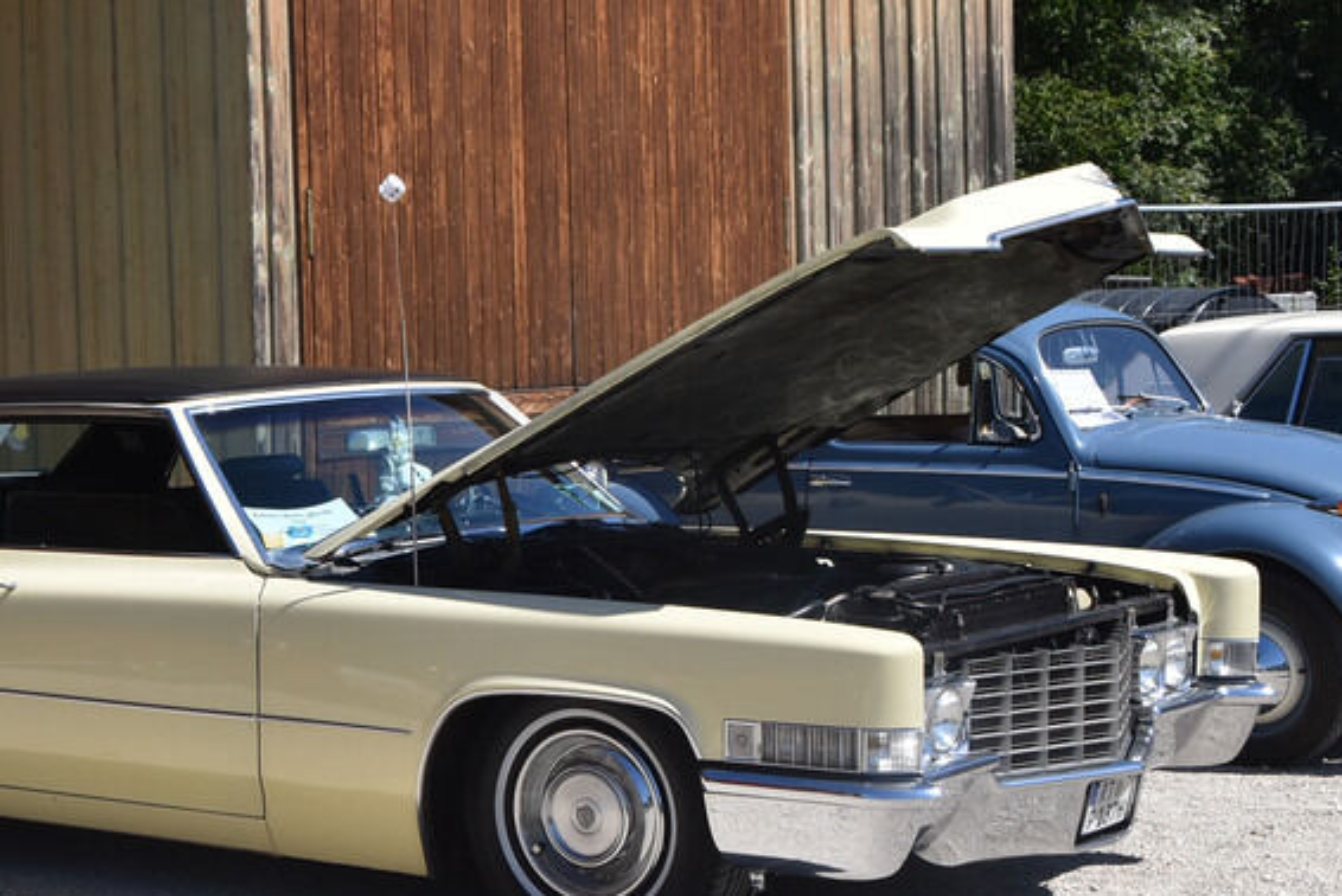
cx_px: 275
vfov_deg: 17.8
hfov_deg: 25.9
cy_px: 467
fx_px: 2867
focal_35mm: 77
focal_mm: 29
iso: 200
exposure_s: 1/320
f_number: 9
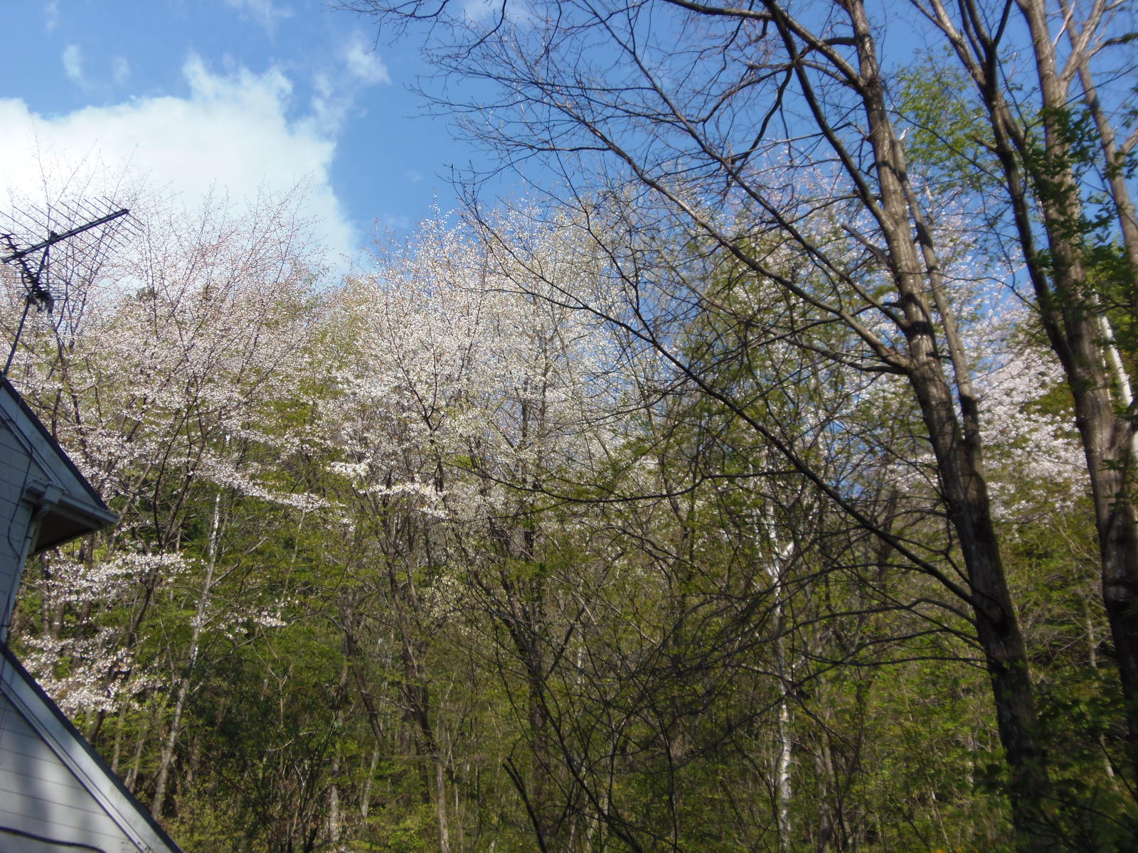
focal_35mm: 35
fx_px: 1151
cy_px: 426
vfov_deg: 40.7
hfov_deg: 52.6
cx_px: 569
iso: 64
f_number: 3.4
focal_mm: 6.5
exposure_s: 1/640
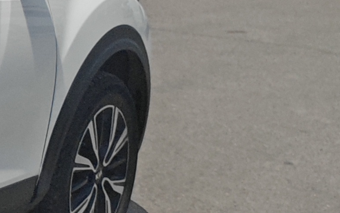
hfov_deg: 11.2
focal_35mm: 153
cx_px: -499
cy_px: 41
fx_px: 1418
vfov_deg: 8.6
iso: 50
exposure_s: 1/3100
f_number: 1.9
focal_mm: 5.52
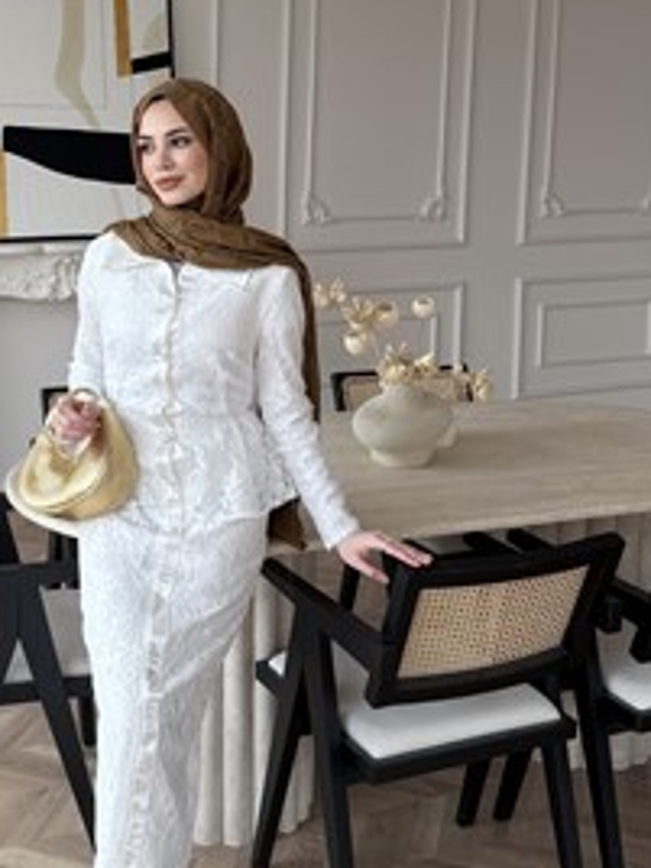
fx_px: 928
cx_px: 188
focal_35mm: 37
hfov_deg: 38.0
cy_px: 523
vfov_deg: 49.8
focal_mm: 6.76
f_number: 1.78
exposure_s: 1/330
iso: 80
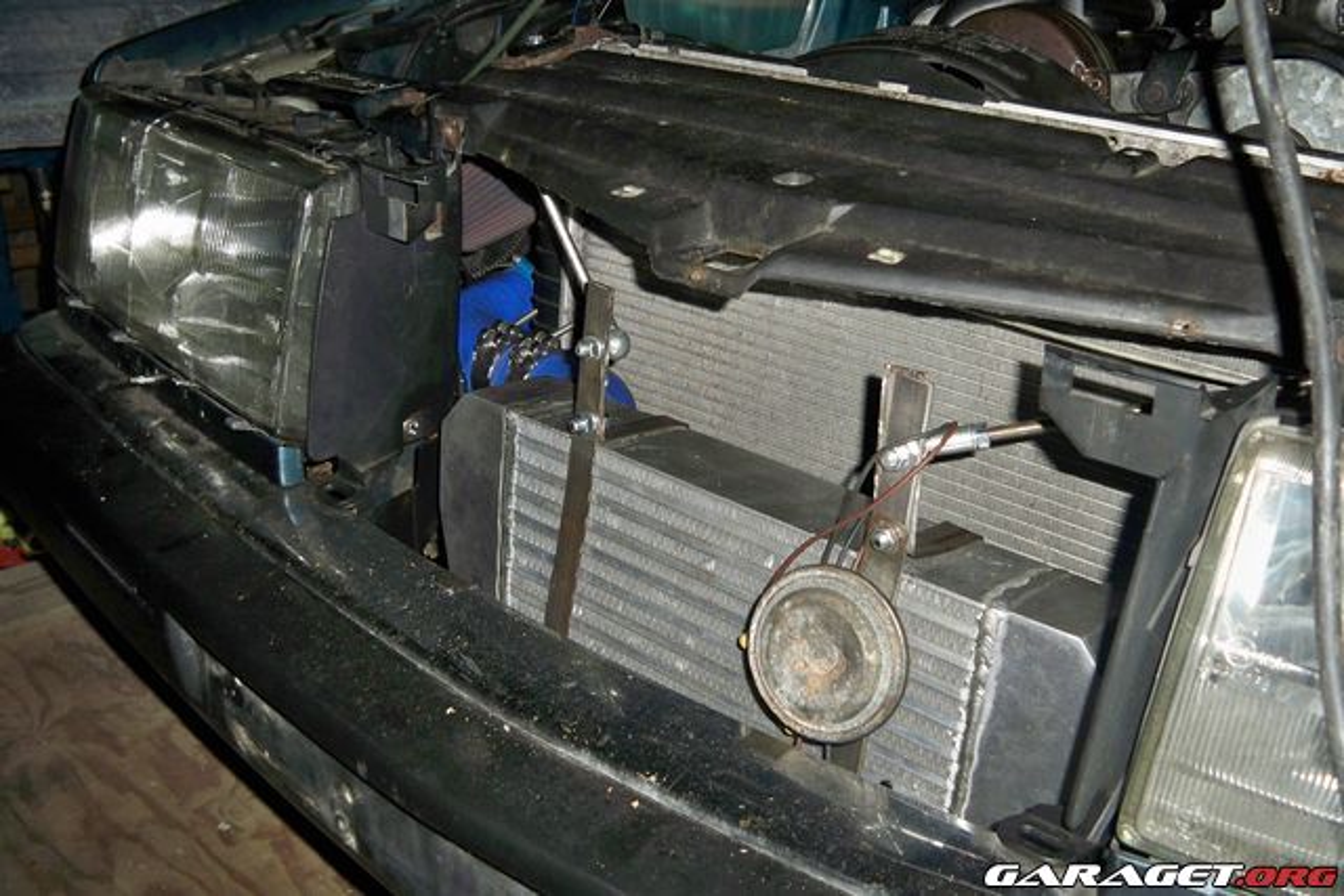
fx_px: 1382
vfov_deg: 36.0
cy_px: 448
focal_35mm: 37
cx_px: 672
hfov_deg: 51.9
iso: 200
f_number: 3.1
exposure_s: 1/30
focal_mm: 7.9
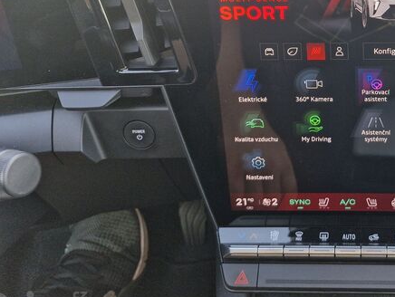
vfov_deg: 31.1
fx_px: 514
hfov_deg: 39.0
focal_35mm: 45
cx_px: 357
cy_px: 41
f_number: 1.8
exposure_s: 1/100
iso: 64
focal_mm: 5.54
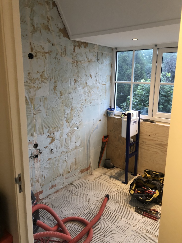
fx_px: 196
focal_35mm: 28
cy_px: 122
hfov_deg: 49.7
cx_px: 91
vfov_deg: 63.4
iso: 80
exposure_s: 1/17
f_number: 1.8
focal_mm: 3.99
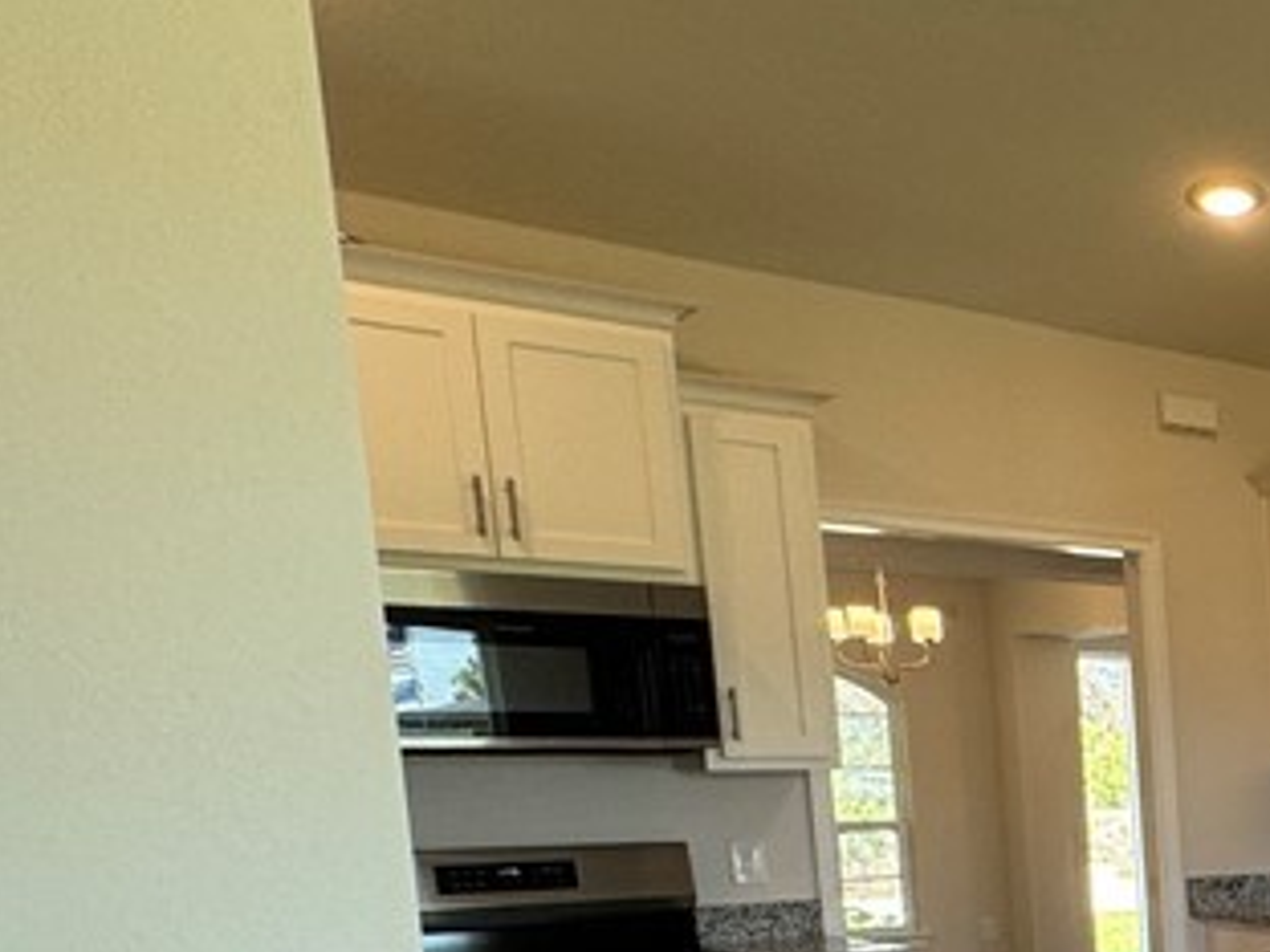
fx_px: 1688
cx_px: 1921
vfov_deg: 29.3
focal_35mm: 46
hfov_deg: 27.6
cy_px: 964
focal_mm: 2.22
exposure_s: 1/120
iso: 100
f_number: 2.2
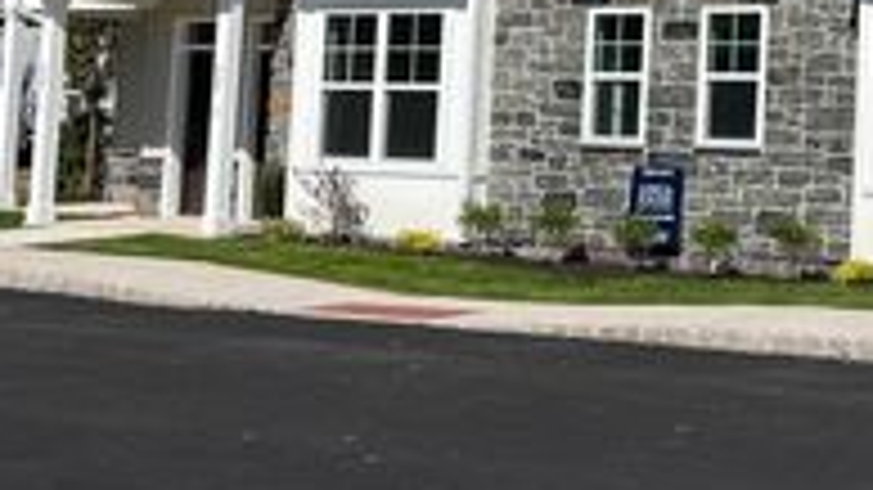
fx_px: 1689
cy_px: -16
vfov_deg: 16.1
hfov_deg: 26.3
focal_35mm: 73
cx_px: 1008
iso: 50
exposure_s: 1/5848
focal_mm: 5.1
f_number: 1.6
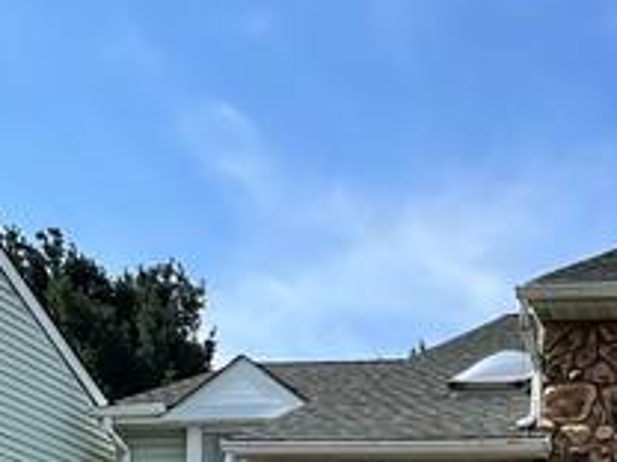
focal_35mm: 64
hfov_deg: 27.4
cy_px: 702
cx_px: 697
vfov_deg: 19.8
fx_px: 1141
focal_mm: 1.57
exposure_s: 1/803
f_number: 1.8
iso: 32
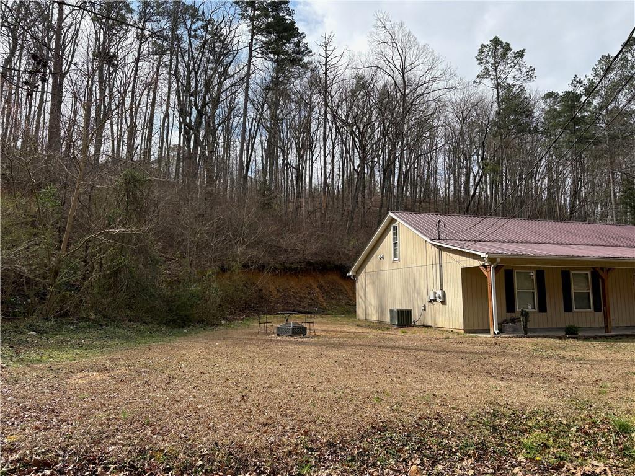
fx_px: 477
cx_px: 318
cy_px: 238
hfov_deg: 67.3
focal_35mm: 26
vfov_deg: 53.1
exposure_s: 1/3279
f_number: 1.6
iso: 50
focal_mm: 5.96
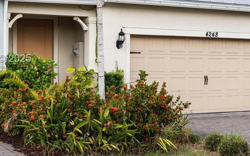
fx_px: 575
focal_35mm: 84
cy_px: 59
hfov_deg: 23.6
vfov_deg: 15.4
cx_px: 246
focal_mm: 29.5
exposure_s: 1/10
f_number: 14
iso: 250
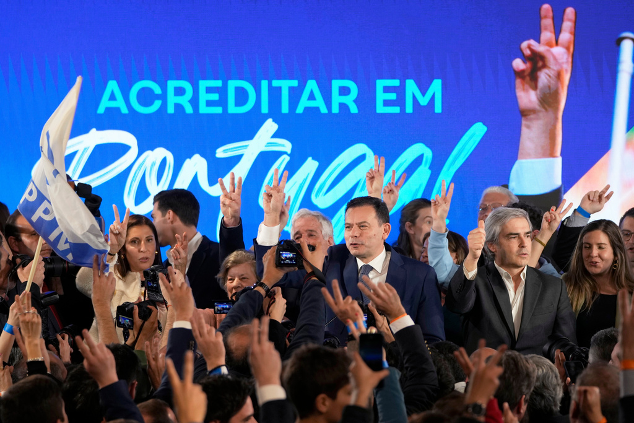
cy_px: 212
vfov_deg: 7.6
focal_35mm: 181
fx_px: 3188
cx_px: 317
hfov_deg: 11.4
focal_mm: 121
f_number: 2.8
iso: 640
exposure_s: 1/250
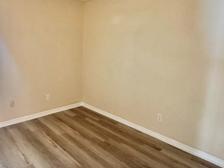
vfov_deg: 52.9
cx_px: 76
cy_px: 72
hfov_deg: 65.6
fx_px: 168
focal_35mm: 26
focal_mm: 2.22
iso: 400
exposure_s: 1/60
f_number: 2.2
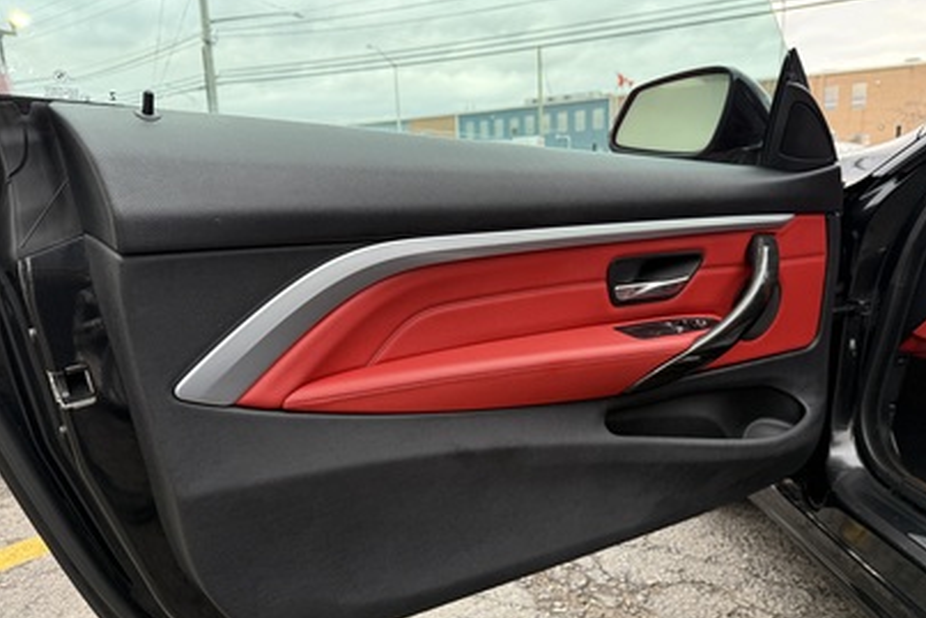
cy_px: 325
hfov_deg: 69.3
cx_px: 480
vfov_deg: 49.6
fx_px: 669
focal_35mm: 26
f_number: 1.78
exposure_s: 1/69
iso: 200
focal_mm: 6.76
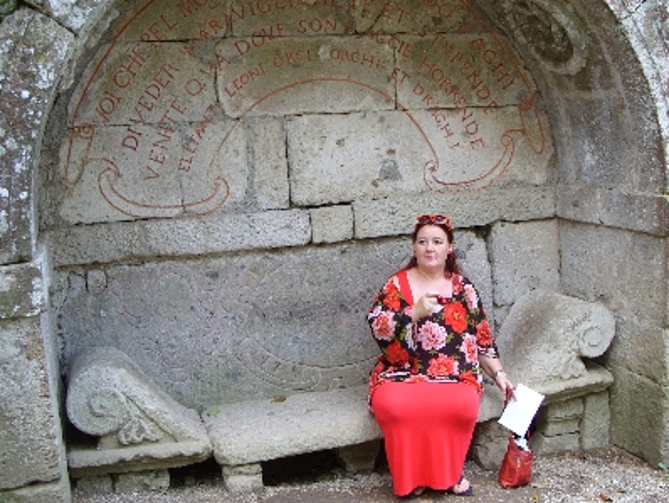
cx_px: 351
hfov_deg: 43.8
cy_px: 244
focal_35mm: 43
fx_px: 832
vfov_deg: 33.6
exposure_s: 1/35
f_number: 2.8
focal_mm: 7.8
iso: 50
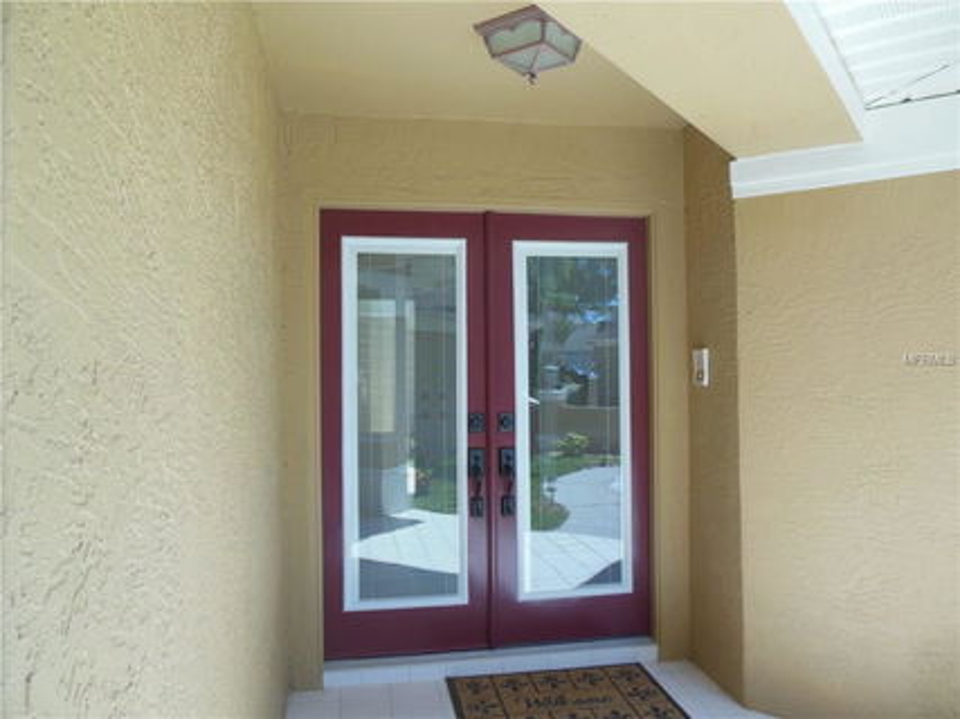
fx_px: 693
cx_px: 480
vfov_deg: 54.9
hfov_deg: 69.4
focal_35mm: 25
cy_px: 360
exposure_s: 1/400
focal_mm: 4.5
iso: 125
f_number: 3.2
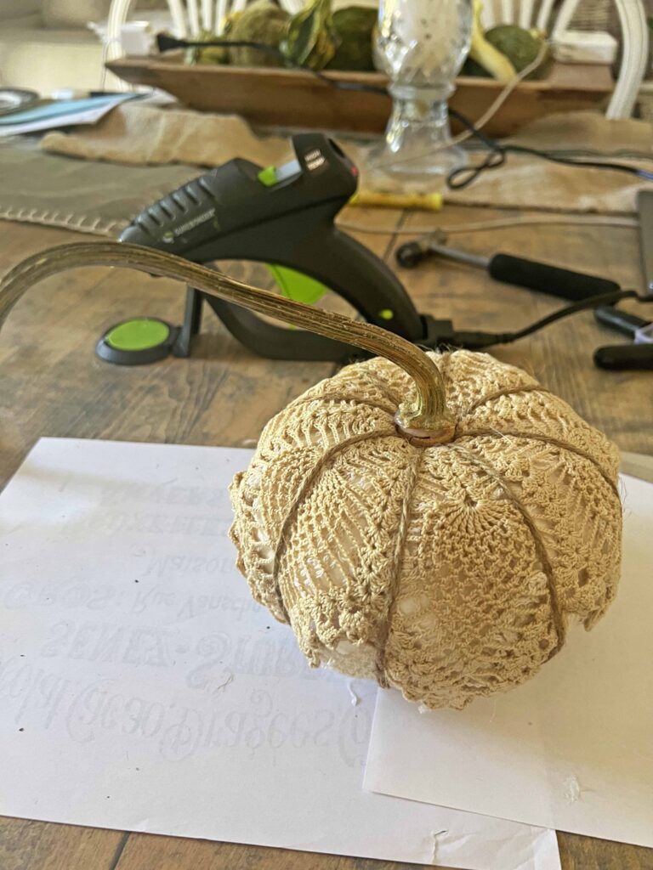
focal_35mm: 26
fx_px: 654
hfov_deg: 53.1
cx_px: 326
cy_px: 435
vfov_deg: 67.3
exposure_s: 1/60
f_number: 1.5
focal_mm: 5.7
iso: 160
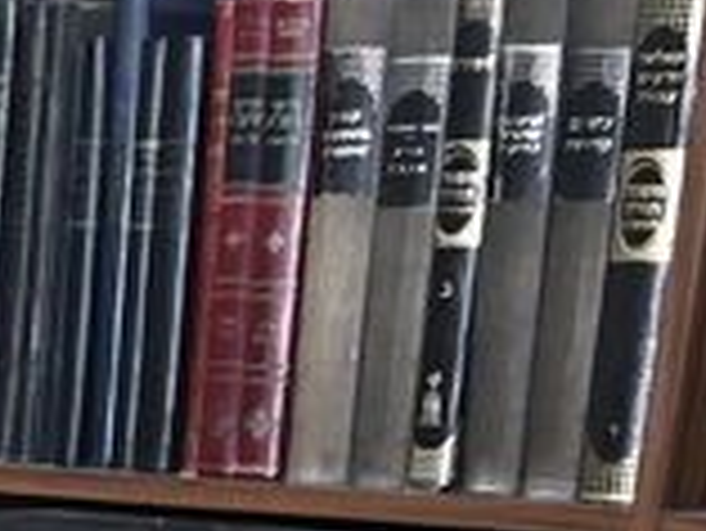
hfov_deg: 8.4
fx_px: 4184
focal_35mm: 205
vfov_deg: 6.4
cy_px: 1807
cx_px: -1286
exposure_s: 1/200
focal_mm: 24
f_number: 7.1
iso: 1600
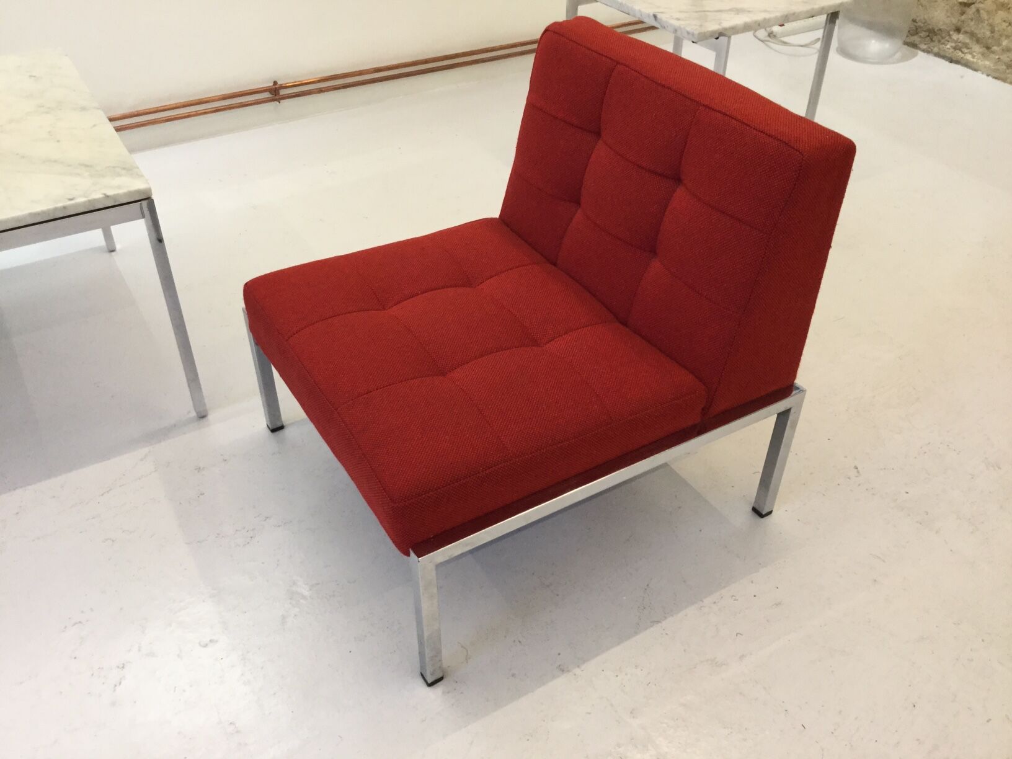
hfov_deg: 58.4
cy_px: 380
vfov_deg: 45.4
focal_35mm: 31
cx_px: 506
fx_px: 906
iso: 100
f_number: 2.4
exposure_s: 1/33
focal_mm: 3.3
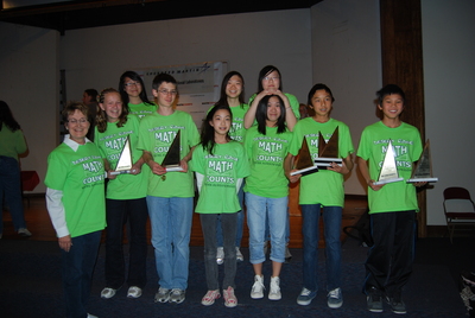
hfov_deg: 67.3
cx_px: 238
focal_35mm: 27
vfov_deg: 48.1
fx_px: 357
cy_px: 159
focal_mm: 18
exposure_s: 1/60
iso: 200
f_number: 3.5
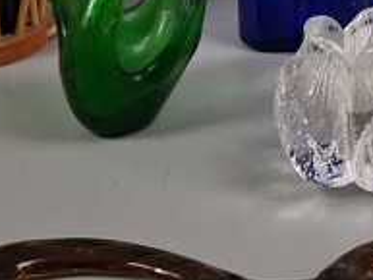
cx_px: 309
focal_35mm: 112
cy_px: -33
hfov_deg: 17.4
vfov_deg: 13.0
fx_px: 1208
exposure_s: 1/100
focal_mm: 4
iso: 400
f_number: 1.8
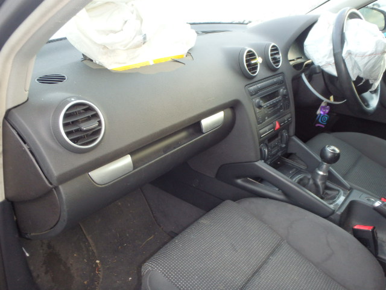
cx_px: 193
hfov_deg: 63.4
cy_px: 145
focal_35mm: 28
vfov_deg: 49.7
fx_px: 312
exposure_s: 1/30
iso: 200
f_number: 3.9
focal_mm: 5
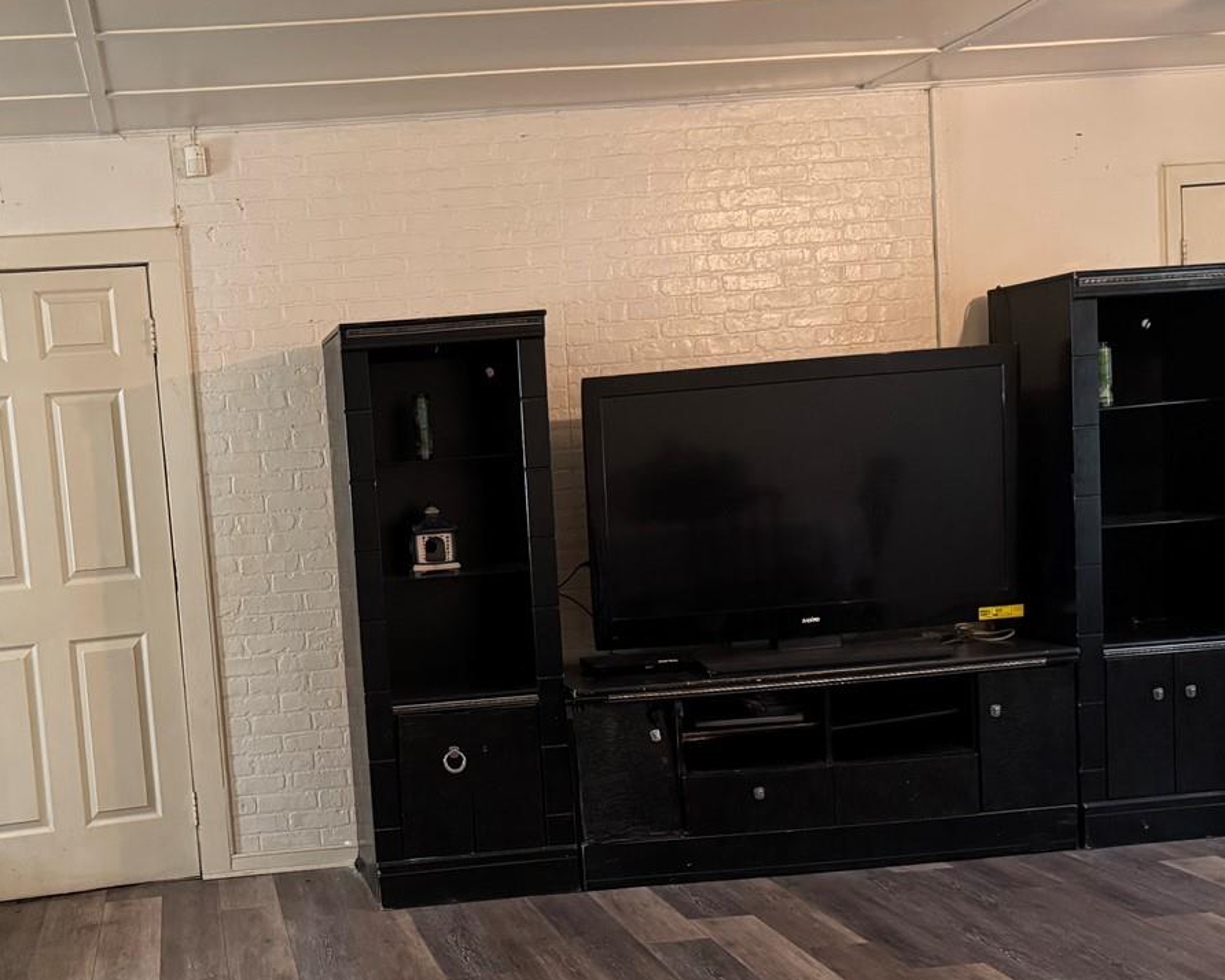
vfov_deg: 35.5
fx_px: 1523
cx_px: 305
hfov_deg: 42.5
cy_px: 594
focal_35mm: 42
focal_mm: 6.76
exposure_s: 1/40
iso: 800
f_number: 1.78
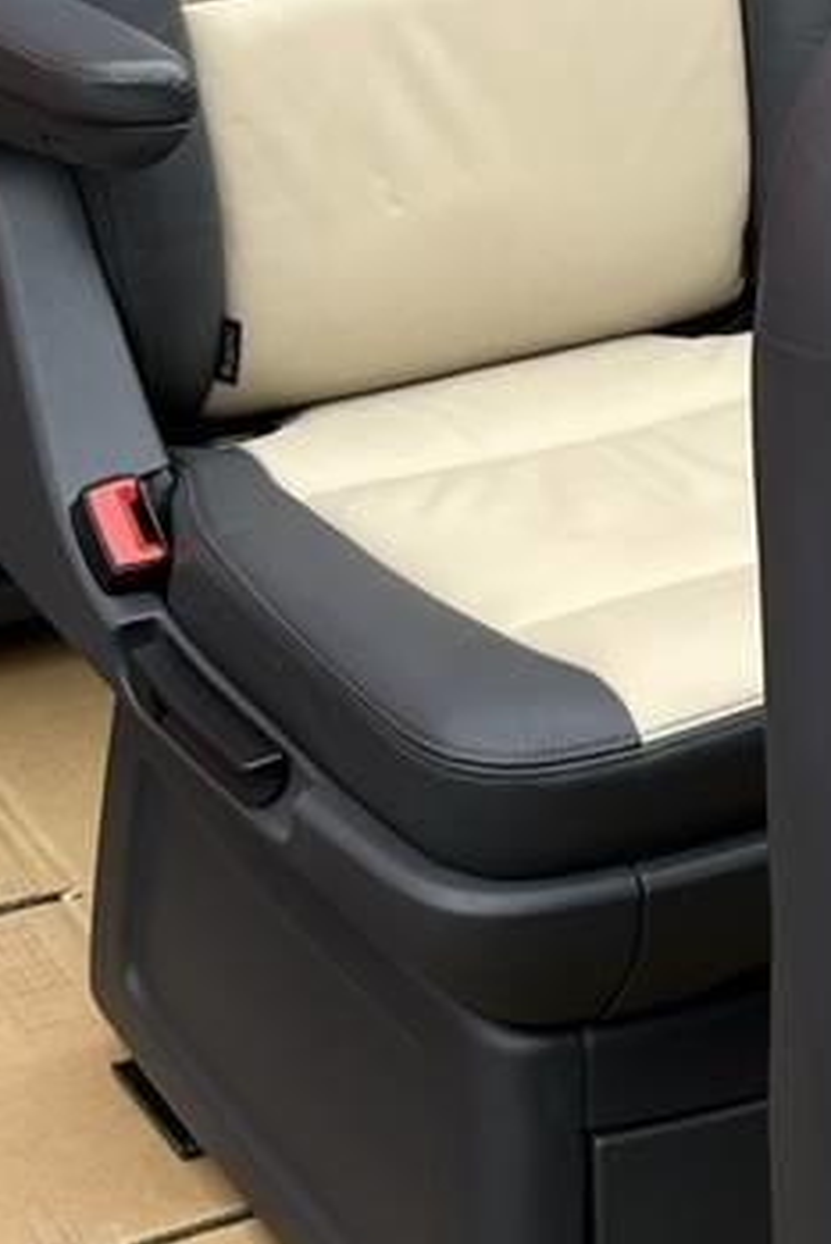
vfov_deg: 16.4
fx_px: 4289
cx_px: 1252
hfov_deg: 10.7
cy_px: 335
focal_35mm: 124
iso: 40
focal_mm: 5.1
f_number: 1.6
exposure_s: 1/195
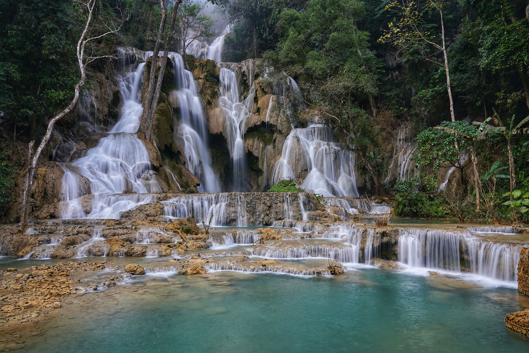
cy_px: 176
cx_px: 264
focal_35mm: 24
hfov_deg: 73.7
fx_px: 353
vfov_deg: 53.1
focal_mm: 24
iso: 200
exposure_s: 1/2
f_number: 16
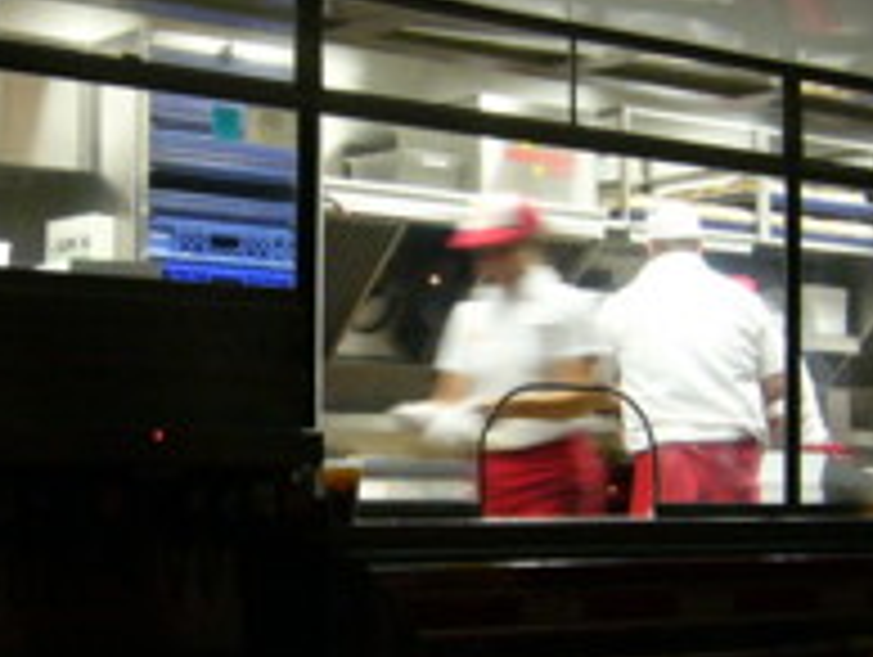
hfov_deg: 24.0
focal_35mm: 81
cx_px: 342
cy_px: 351
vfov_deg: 18.2
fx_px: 2045
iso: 200
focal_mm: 5.8
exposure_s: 1/8
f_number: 2.8
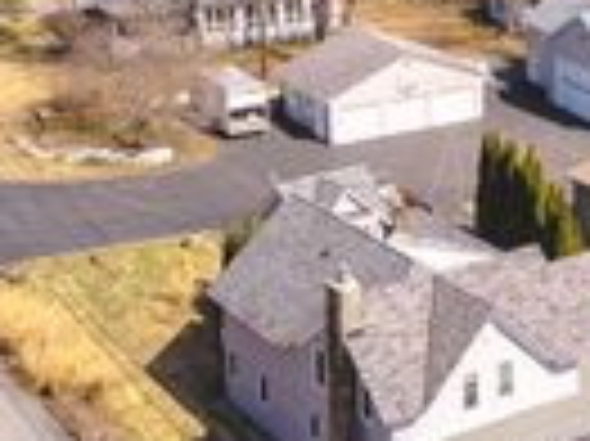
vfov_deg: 14.7
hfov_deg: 19.2
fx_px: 1686
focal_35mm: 99
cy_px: 20
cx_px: 622
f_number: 2.2
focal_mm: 4.73
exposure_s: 1/2000
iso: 200
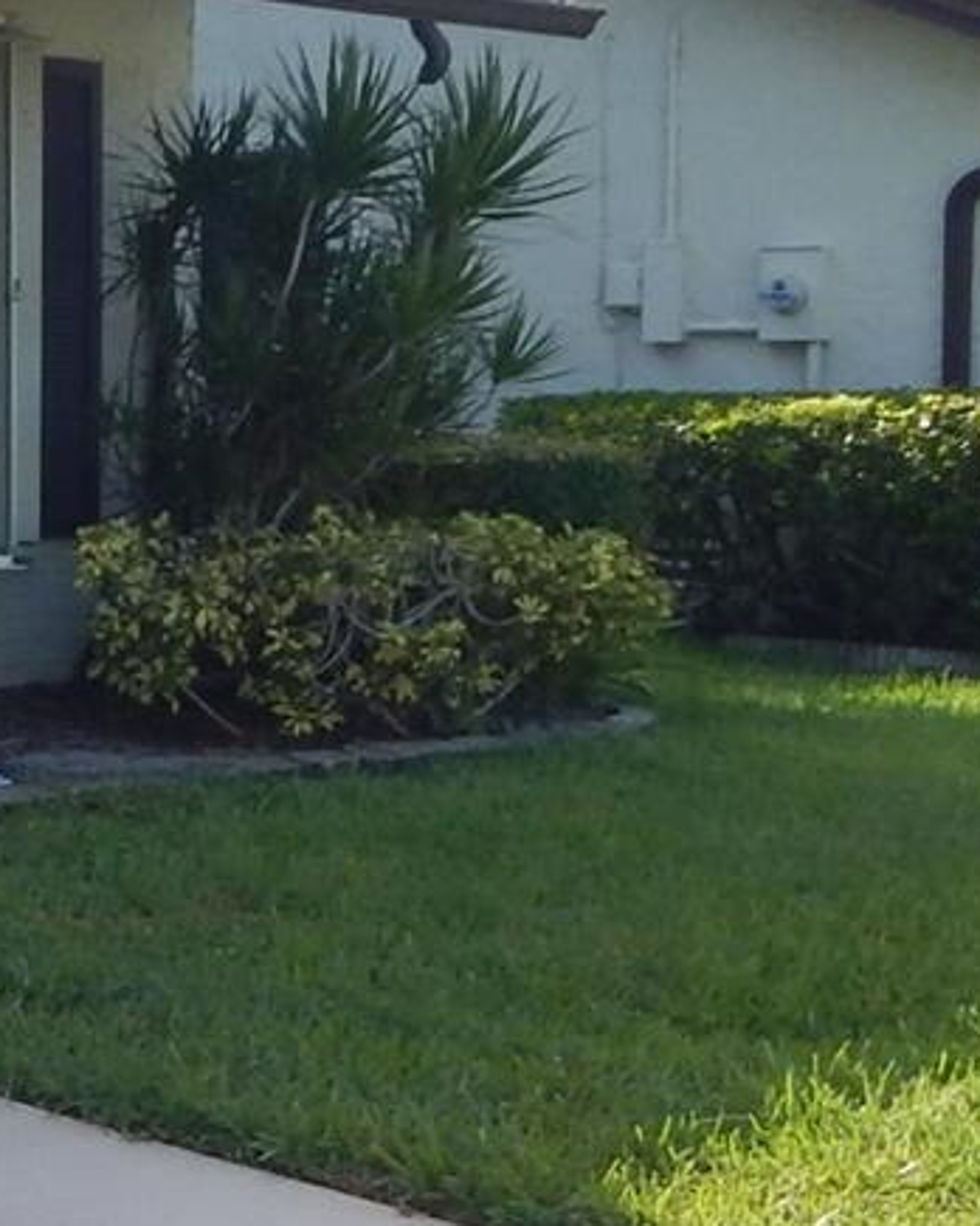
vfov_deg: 19.0
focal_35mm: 101
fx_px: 3662
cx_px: -828
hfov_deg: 13.5
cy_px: 651
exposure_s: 1/800
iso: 125
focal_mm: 4
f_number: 3
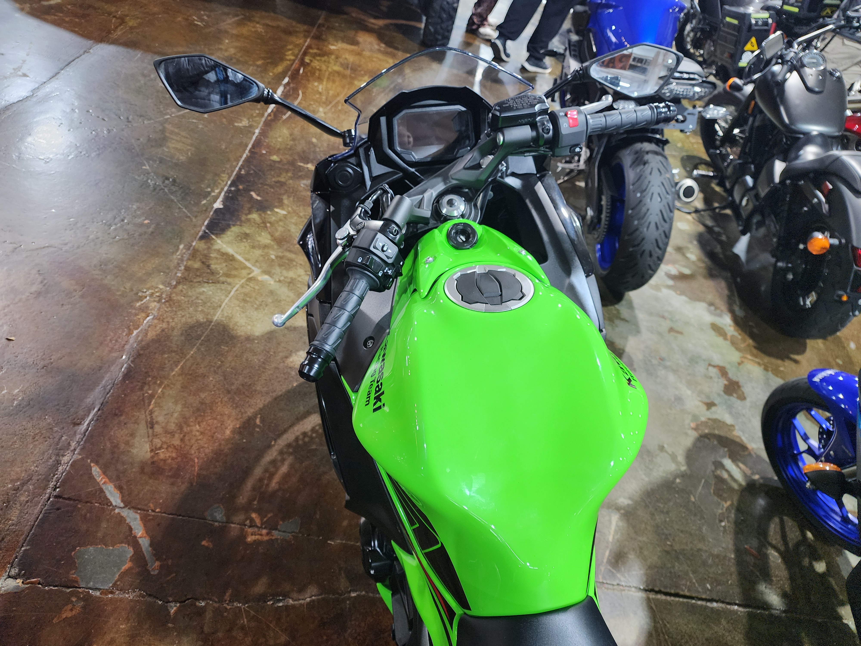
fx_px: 572
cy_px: 323
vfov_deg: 58.9
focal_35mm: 23
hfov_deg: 73.9
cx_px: 430
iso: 400
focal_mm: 6.4
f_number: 1.8
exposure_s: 1/120
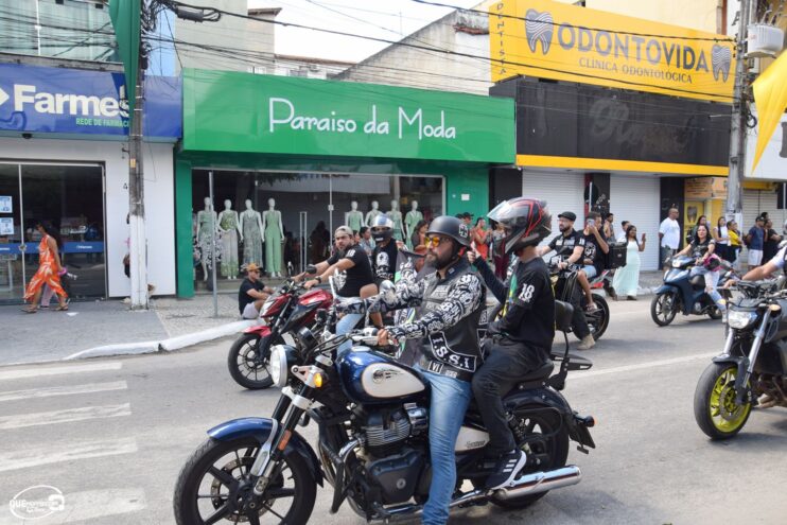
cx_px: 394
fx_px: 590
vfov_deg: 47.9
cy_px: 262
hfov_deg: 67.4
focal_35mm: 27
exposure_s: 1/200
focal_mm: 18
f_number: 7.1
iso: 400
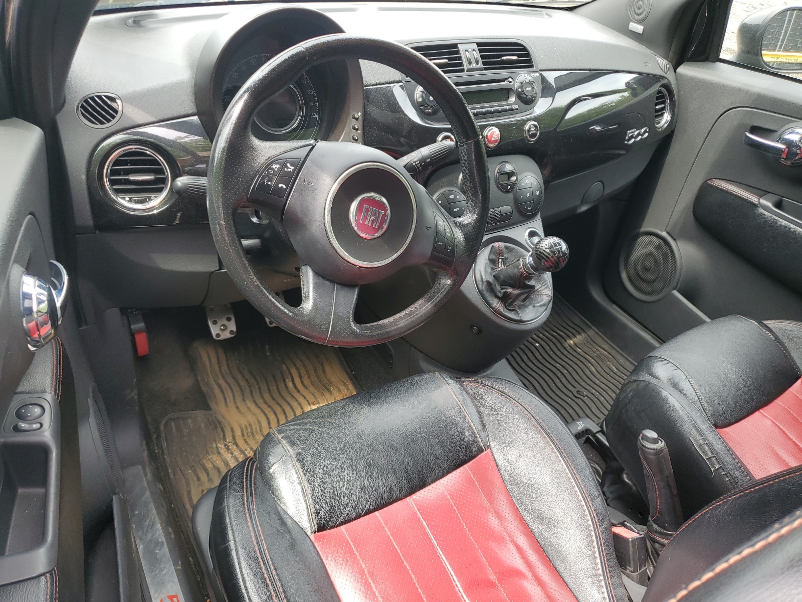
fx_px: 602
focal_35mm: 26
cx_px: 401
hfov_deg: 67.3
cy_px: 301
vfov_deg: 53.1
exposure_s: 1/156
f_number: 1.5
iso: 50
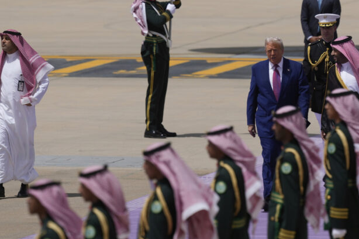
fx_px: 7287
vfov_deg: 1.9
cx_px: 261
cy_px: 71
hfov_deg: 2.8
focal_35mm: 731
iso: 200
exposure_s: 1/2500
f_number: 5
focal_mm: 420
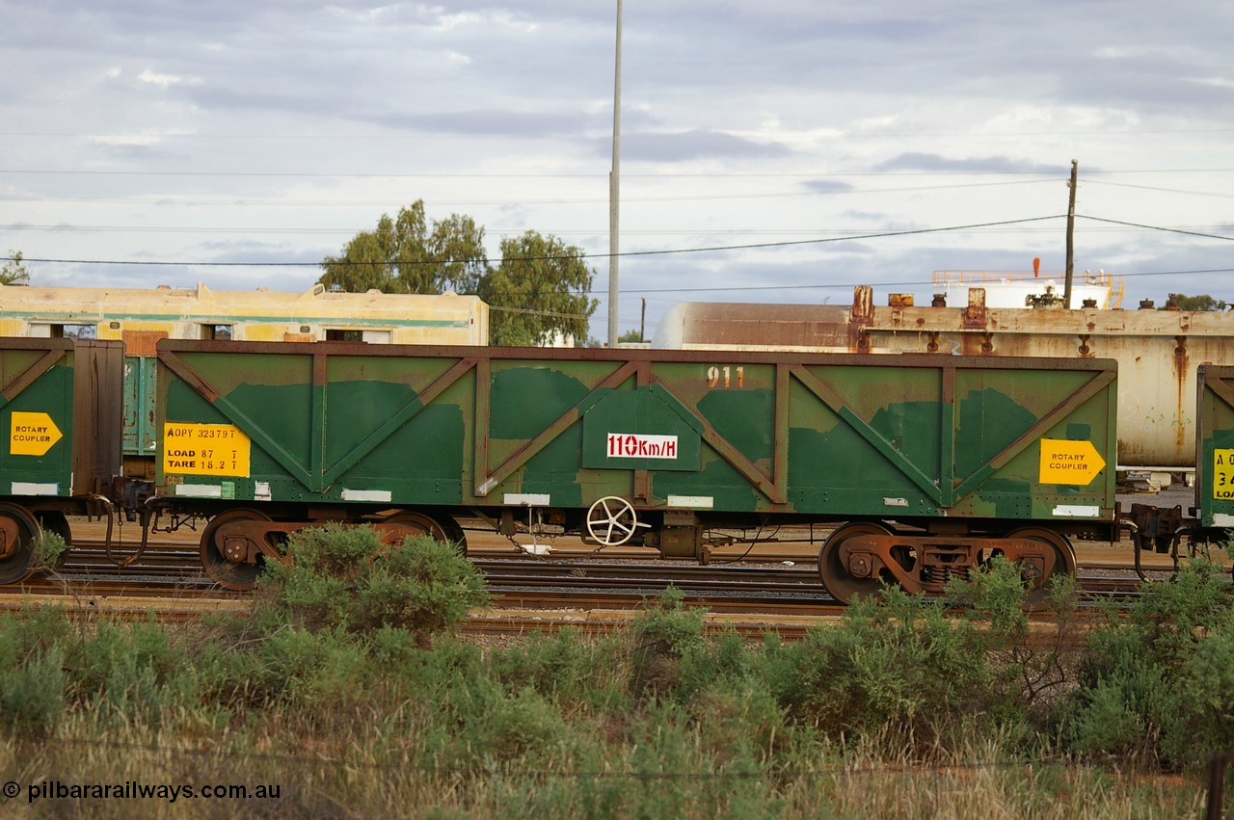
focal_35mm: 140
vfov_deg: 9.8
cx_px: 617
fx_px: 4777
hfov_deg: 14.7
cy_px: 410
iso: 200
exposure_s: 1/180
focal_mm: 93
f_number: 4.5
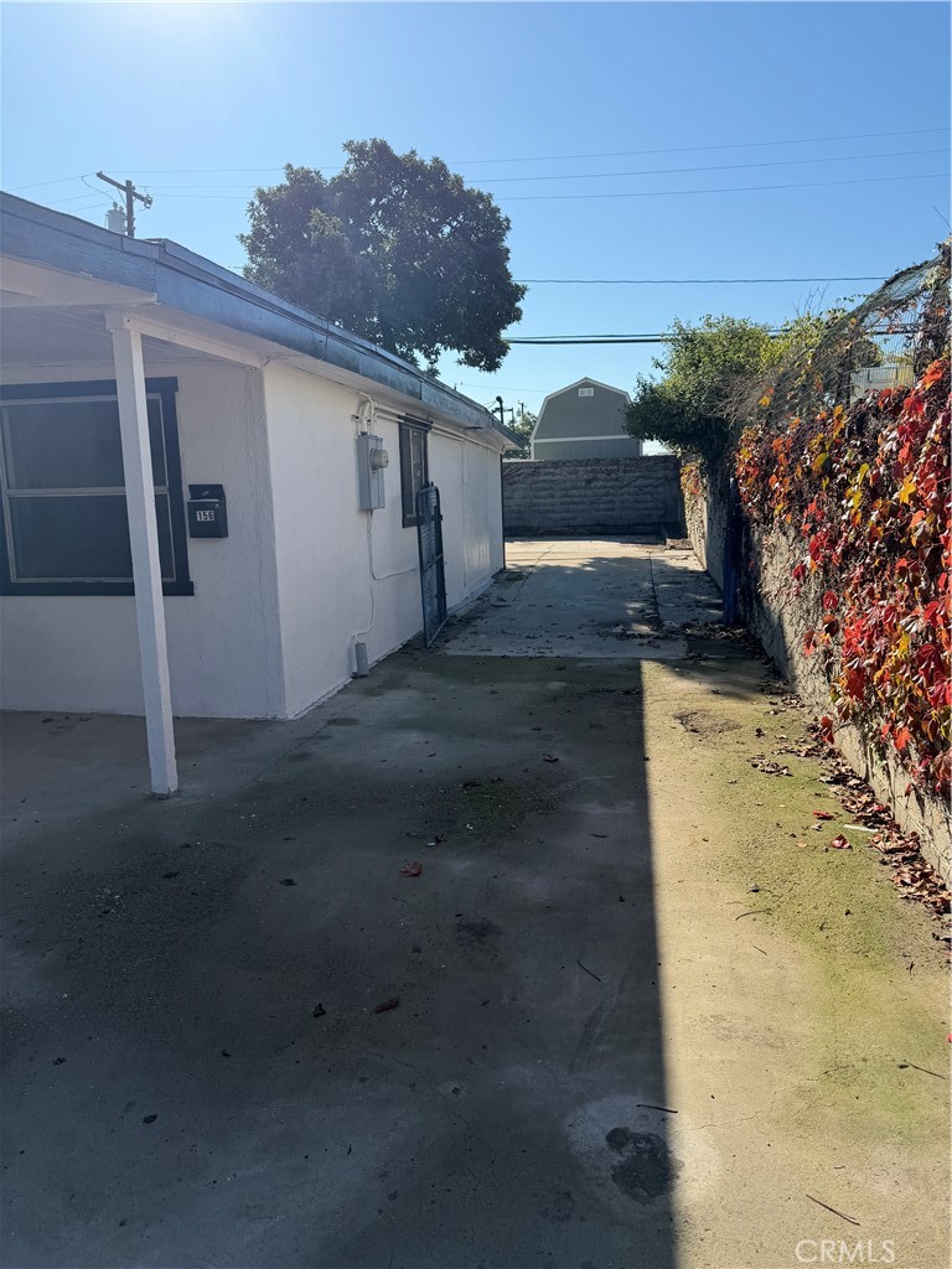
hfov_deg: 56.8
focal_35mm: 24
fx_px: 880
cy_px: 634
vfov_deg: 71.6
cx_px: 476
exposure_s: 1/4167
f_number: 1.78
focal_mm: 6.76
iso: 80
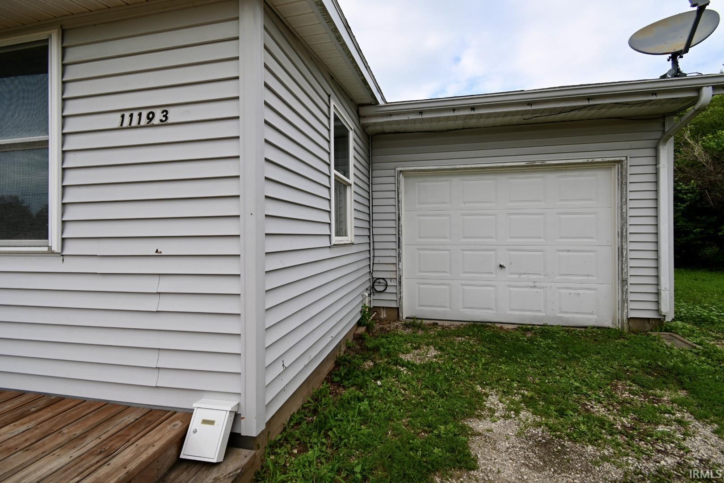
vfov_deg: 77.3
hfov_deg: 100.4
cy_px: 242
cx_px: 362
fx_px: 302
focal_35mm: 15
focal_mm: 10
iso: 110
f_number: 5.6
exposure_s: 1/250
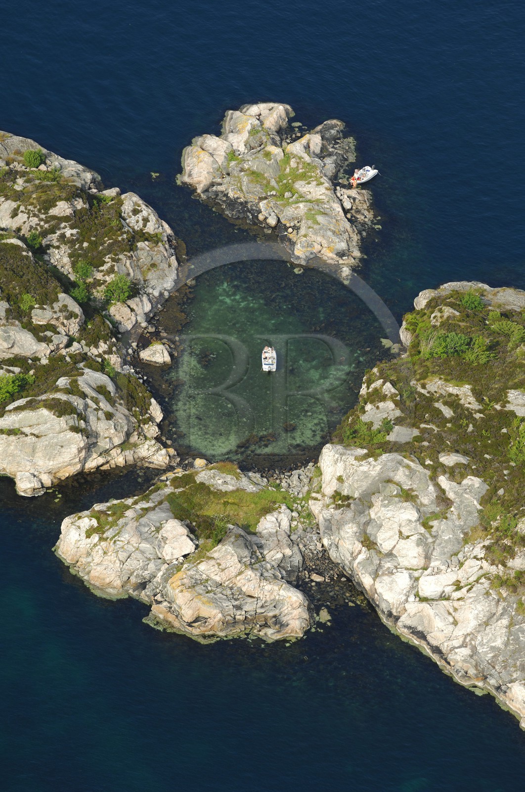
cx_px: 262
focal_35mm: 240
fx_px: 5266
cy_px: 396
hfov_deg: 5.7
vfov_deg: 8.6
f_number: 4.5
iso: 100
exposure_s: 1/500
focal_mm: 160
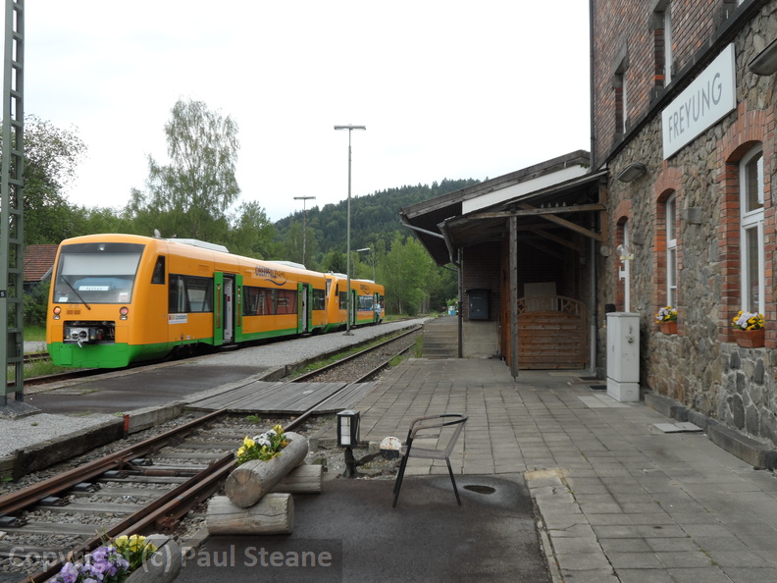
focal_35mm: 35
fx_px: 786
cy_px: 292
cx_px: 388
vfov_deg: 40.7
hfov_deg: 52.6
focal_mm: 6.5
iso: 80
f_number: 3.5
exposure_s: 1/125
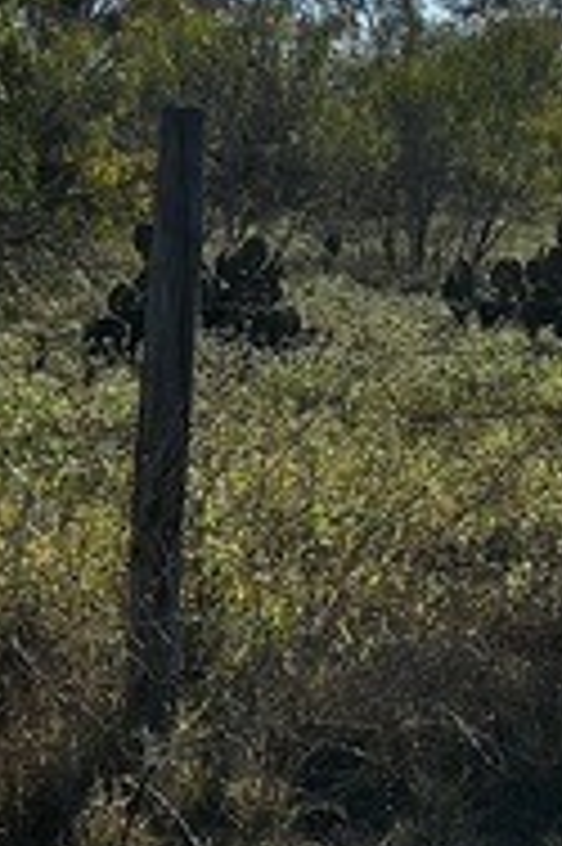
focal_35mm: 92
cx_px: 625
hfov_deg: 14.5
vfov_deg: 21.5
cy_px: 40
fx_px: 2158
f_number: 1.5
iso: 50
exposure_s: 1/5882
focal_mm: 5.7
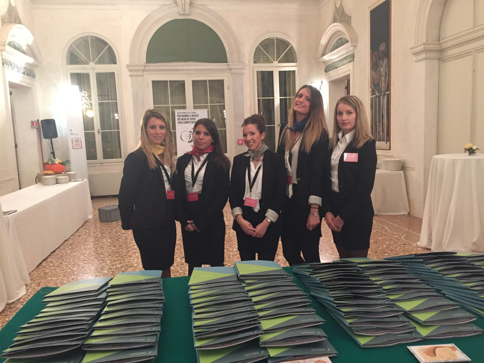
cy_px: 182
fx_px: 405
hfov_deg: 61.7
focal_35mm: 29
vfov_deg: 48.2
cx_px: 242
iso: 320
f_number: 2.2
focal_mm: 4.15
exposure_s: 1/17
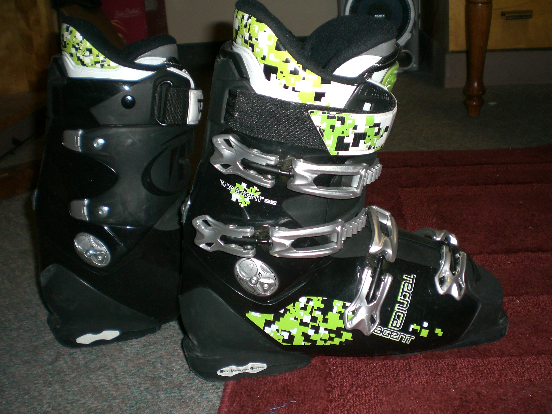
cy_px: 207
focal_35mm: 38
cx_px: 276
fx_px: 606
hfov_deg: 49.0
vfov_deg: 37.7
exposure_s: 1/60
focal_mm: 6.3
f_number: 3.1
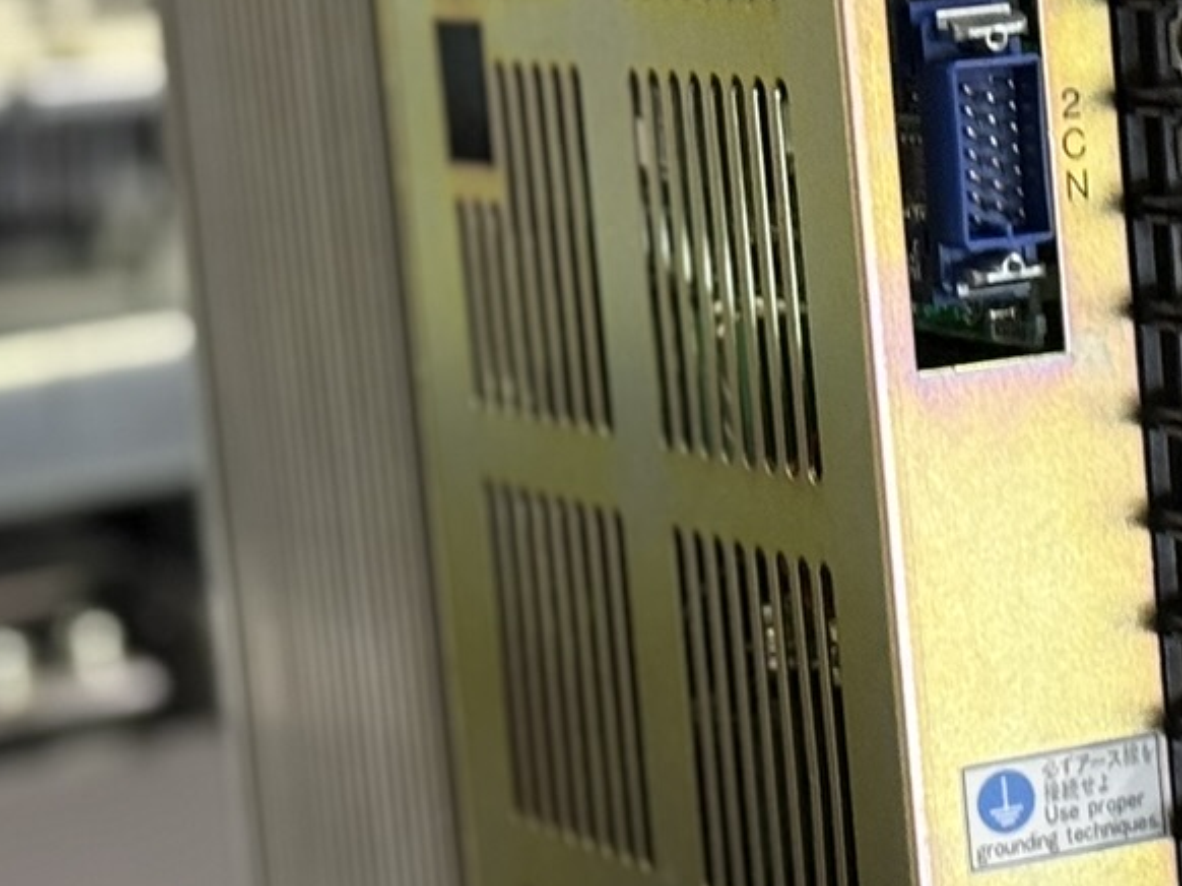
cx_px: 942
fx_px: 5768
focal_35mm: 169
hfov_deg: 11.7
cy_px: 648
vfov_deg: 8.8
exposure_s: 1/33
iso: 200
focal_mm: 6.76
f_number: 1.78
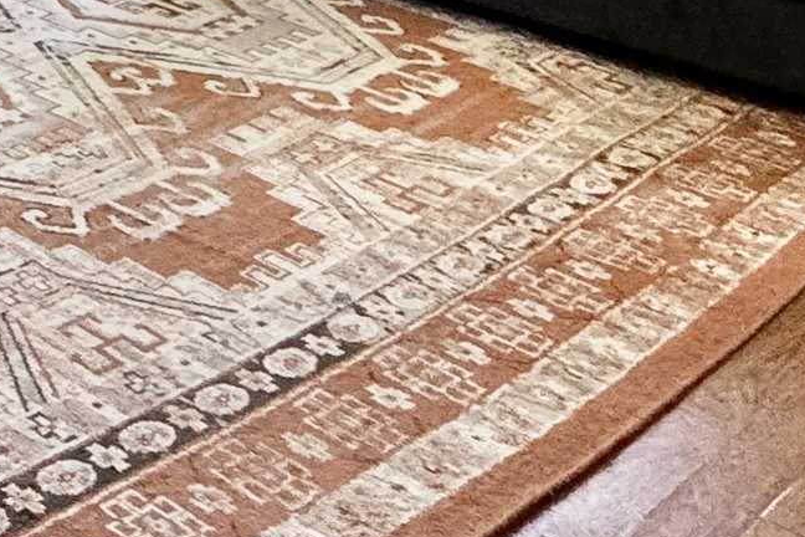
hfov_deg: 21.6
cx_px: -554
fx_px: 1543
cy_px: -331
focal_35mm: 69
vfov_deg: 17.2
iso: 250
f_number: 2.2
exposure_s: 1/120
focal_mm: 2.22
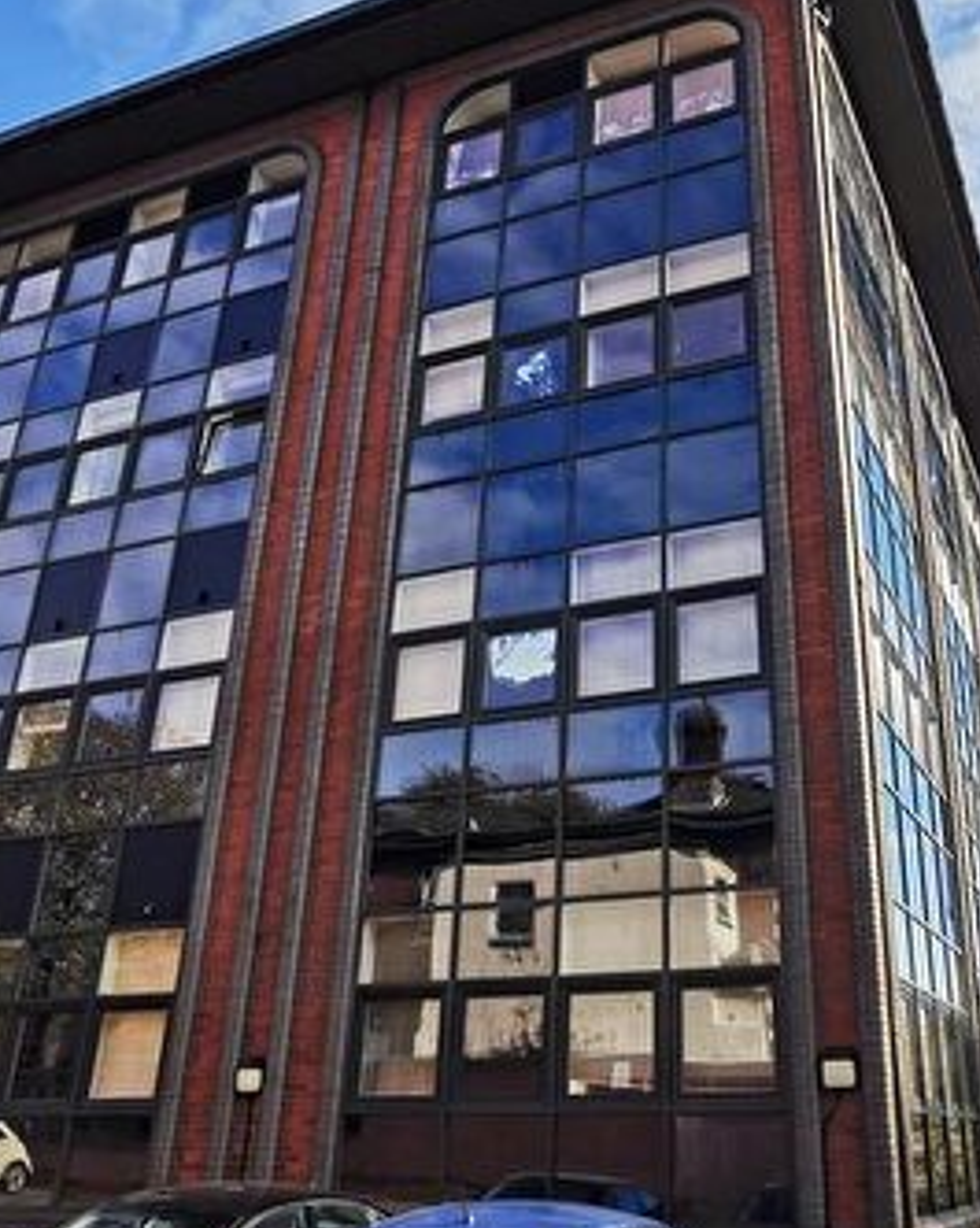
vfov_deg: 51.4
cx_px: 640
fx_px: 1271
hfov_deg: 41.7
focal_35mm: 35
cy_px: 534
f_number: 2.2
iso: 50
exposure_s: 1/901
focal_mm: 2.26
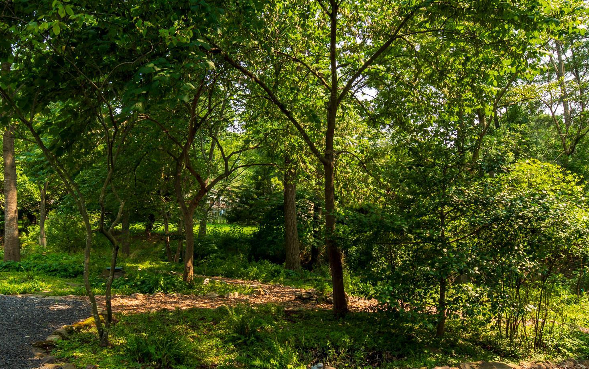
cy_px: 270
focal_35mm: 27
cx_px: 299
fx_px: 433
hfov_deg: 68.4
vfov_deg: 44.7
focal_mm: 19
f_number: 16
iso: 320
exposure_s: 1/200
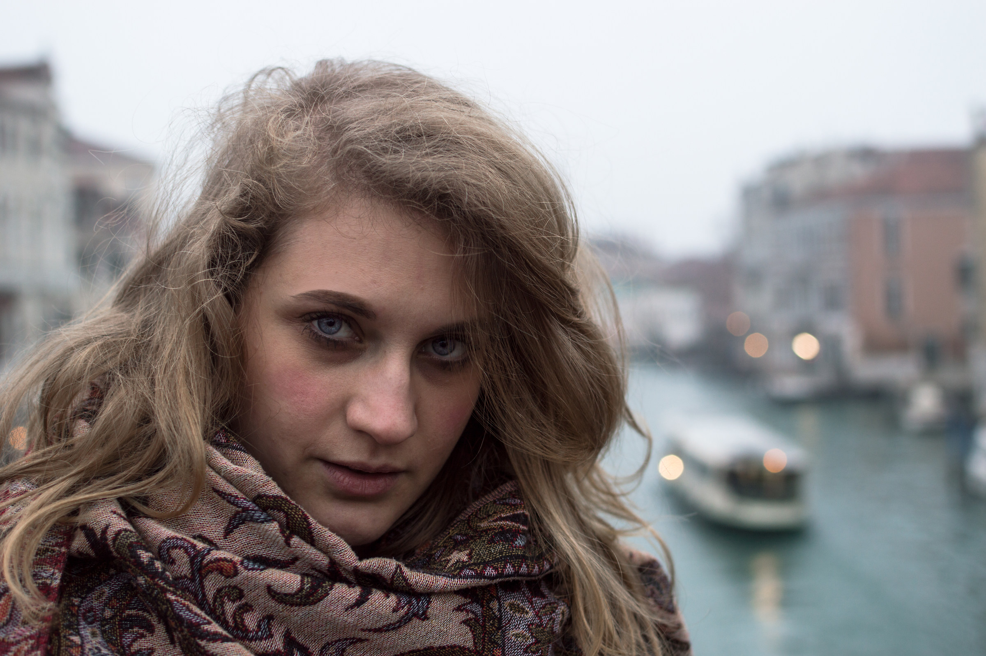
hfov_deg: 37.9
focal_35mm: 52
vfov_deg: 25.7
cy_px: 328
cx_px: 493
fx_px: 1436
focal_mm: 35
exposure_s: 1/50
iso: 100
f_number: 2.8
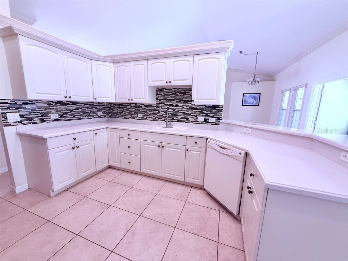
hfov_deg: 102.1
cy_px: 130
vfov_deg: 85.7
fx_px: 141
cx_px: 174
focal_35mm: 14
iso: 250
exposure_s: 1/60
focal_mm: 2.22
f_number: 2.2
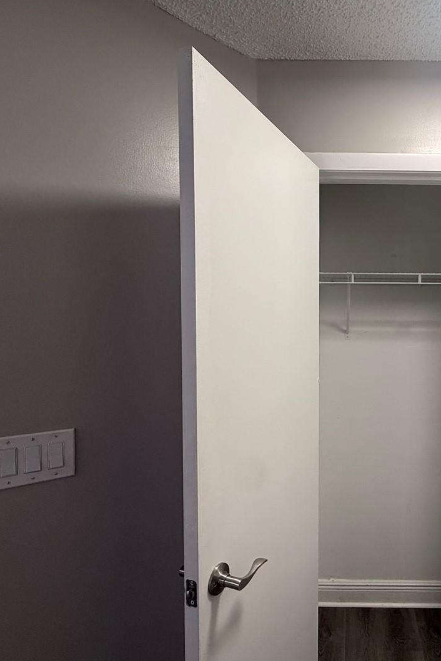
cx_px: 357
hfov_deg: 53.2
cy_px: 350
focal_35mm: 22
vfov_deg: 78.5
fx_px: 404
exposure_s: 1/120
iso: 125
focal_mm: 2.22
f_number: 2.2
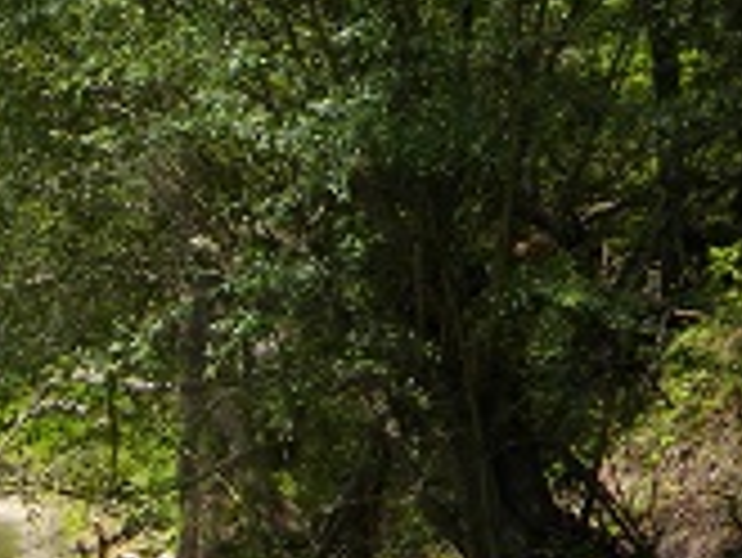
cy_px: 644
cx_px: -499
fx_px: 3818
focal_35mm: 178
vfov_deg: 8.3
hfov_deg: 10.6
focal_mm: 8.2
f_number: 3.3
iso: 64
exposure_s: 1/400
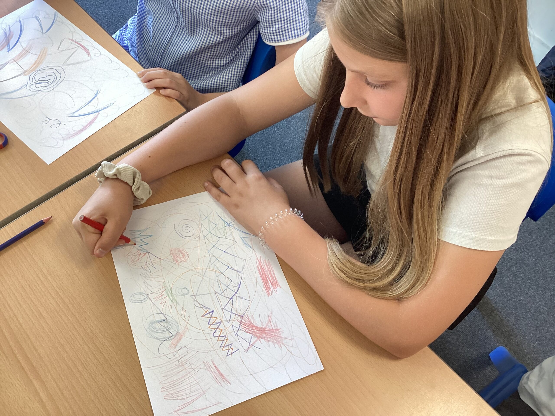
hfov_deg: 58.4
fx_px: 497
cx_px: 278
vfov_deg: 45.4
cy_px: 208
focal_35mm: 31
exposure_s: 1/60
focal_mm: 3.3
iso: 100
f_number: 2.4
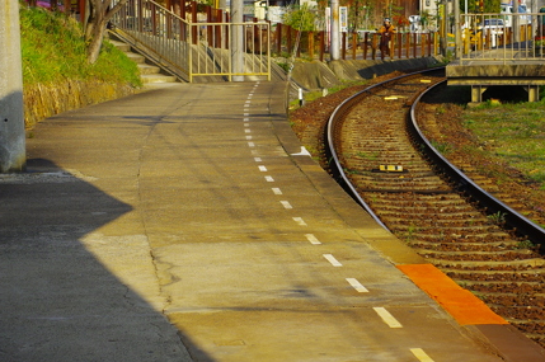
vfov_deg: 11.0
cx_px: 368
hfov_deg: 16.5
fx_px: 1875
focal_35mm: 124
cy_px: 174
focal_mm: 35
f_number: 5
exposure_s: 1/640
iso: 100
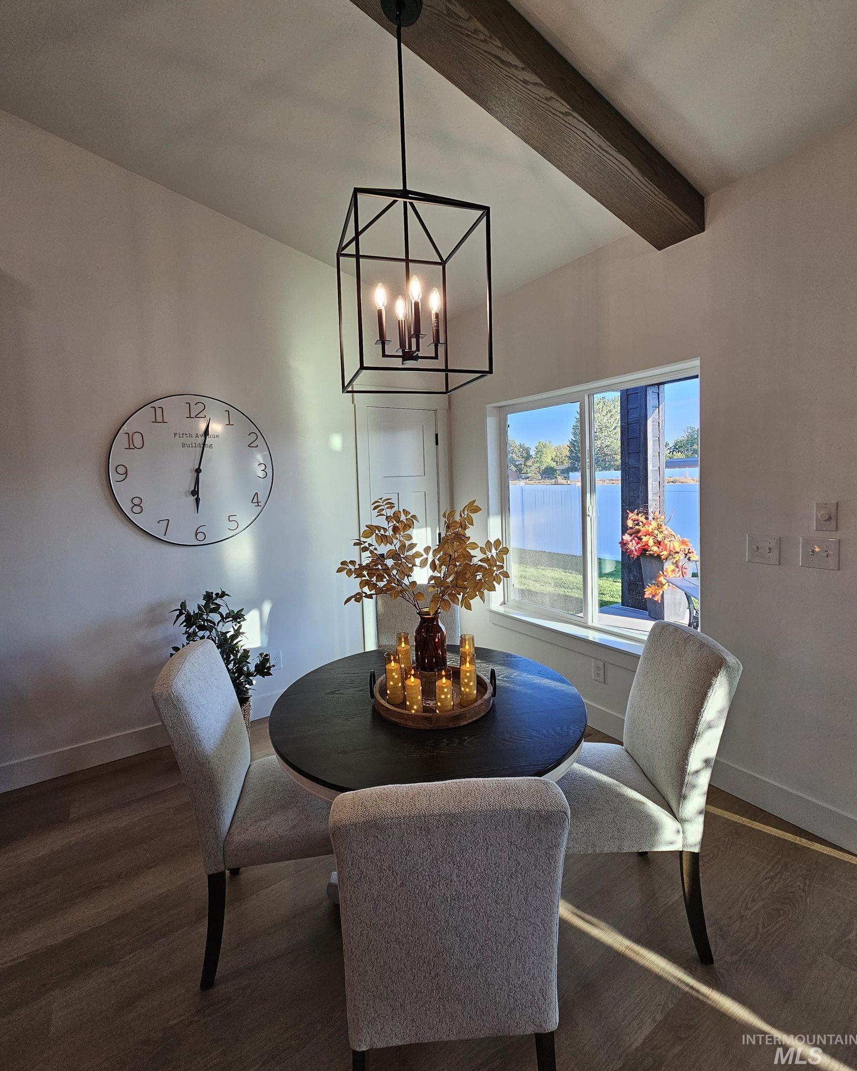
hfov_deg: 88.0
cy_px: 502
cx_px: 417
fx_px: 444
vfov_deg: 100.6
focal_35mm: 14
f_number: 2.2
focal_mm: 2.2
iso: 80
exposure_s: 1/120
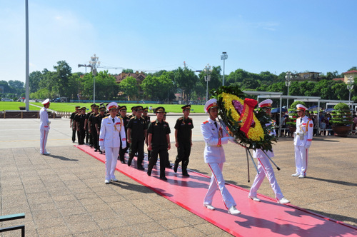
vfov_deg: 39.9
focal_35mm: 33
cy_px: 118
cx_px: 178
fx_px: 327
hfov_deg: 57.3
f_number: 10
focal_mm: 22
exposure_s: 1/320
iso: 200
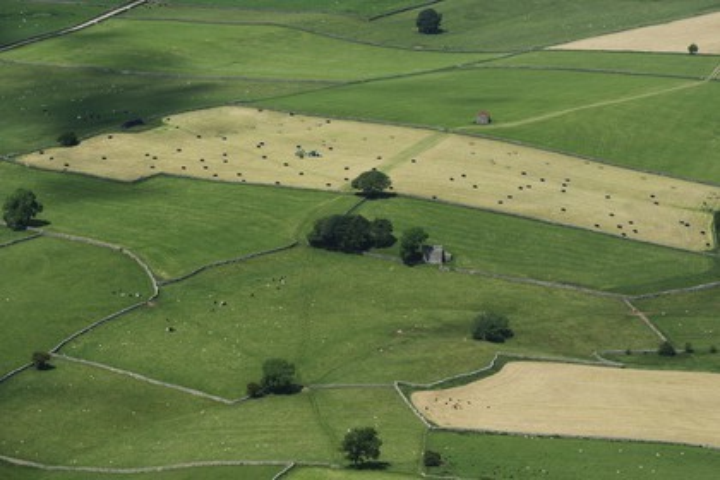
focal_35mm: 190
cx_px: 360
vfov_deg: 7.2
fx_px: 3800
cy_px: 240
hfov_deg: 10.8
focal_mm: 190
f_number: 11
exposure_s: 1/800
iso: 400
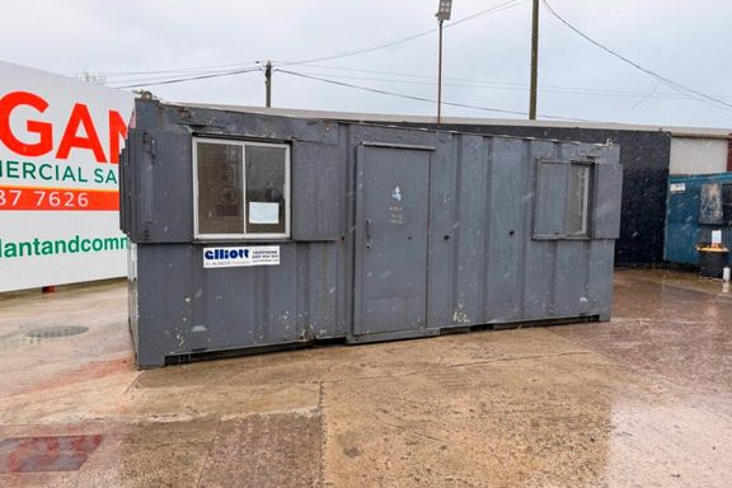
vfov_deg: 49.5
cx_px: 361
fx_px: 529
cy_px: 252
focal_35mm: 26
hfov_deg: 69.4
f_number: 1.78
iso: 80
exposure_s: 1/232
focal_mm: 6.76
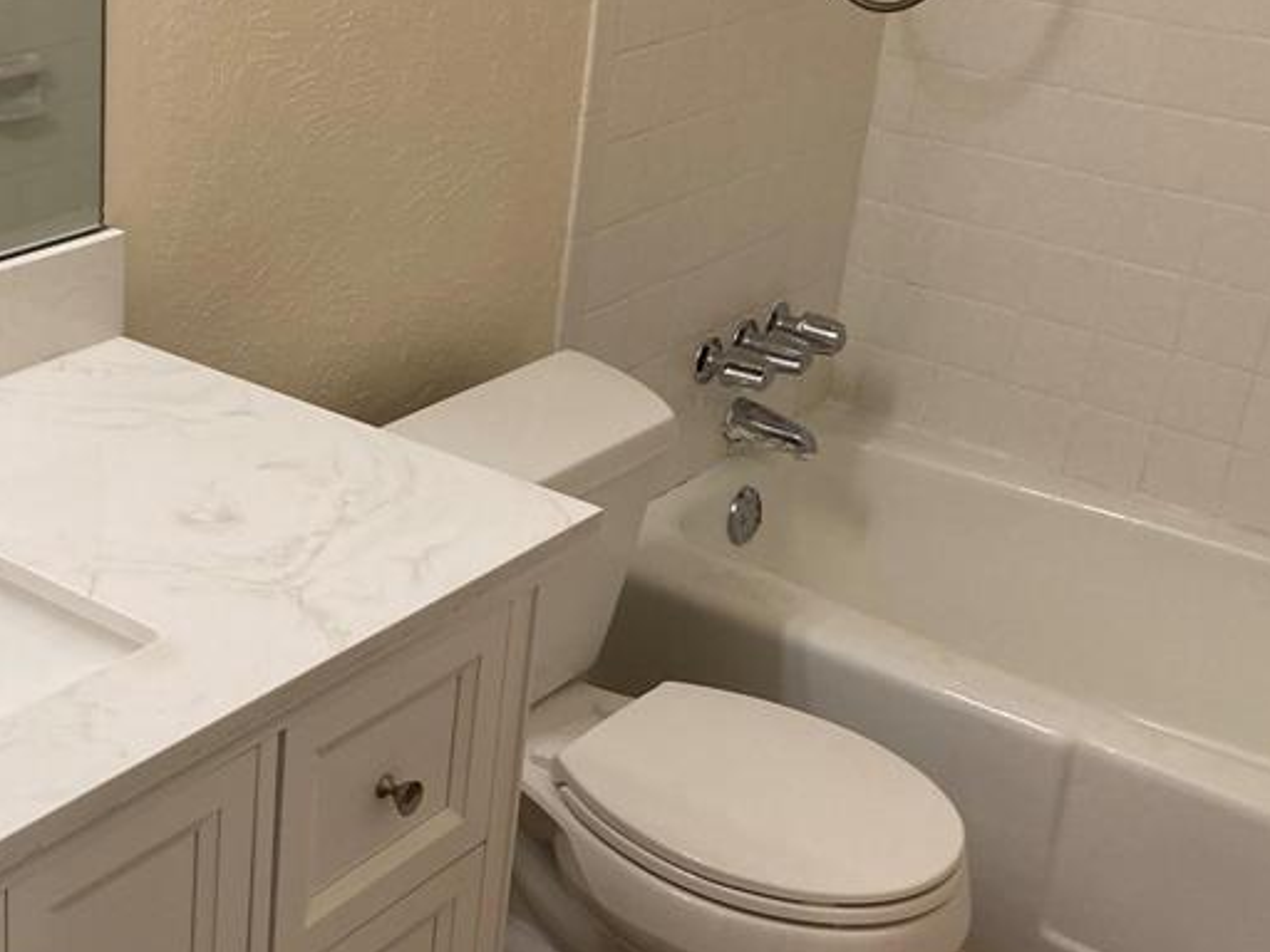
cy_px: 540
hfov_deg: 33.2
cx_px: 231
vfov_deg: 26.1
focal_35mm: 56
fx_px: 2055
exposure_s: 1/60
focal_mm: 3.99
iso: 50
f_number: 1.8
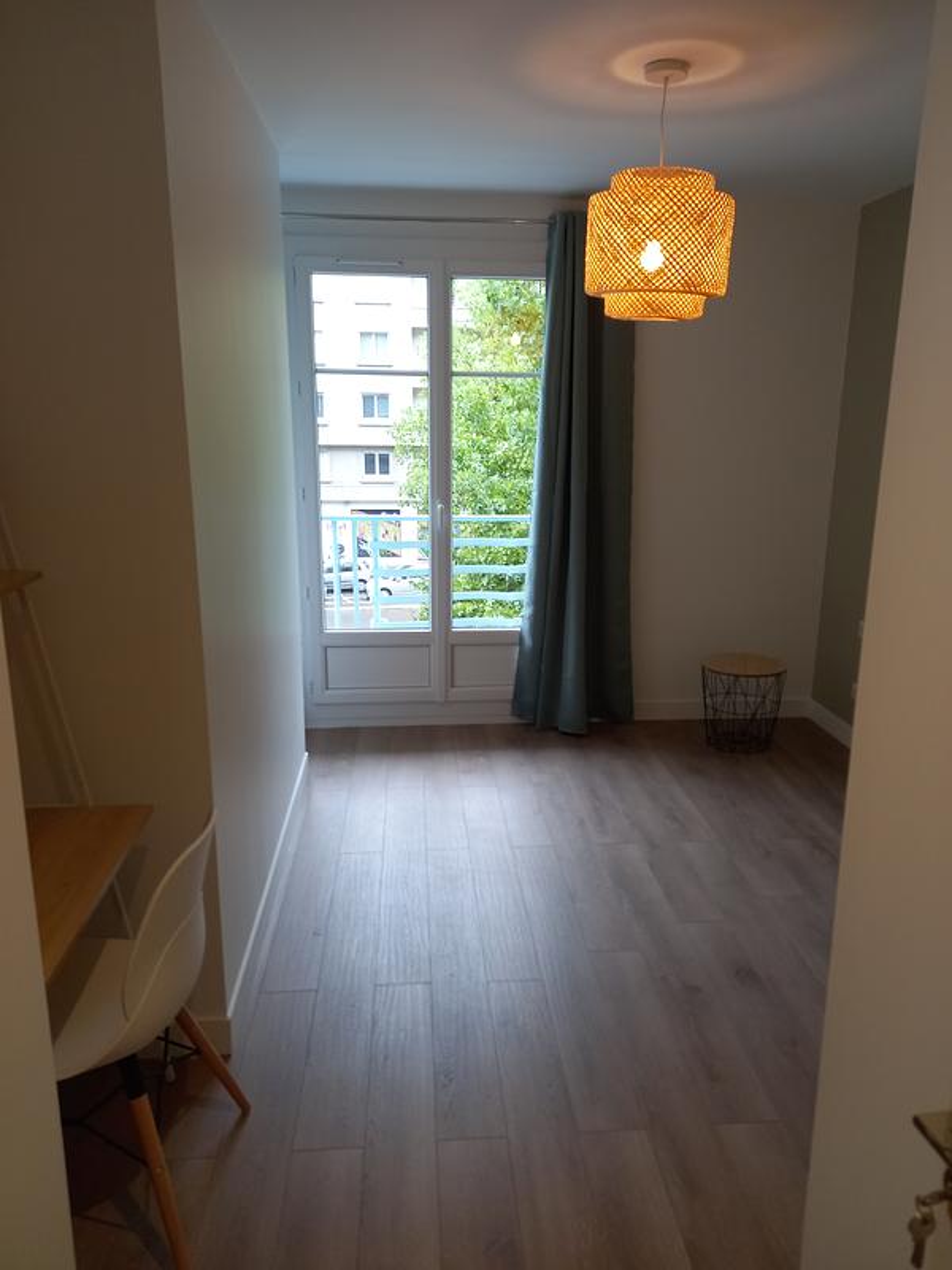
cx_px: 476
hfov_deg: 54.9
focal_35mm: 25
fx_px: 917
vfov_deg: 69.4
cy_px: 635
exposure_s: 1/50
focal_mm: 4.6
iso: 80
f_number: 2
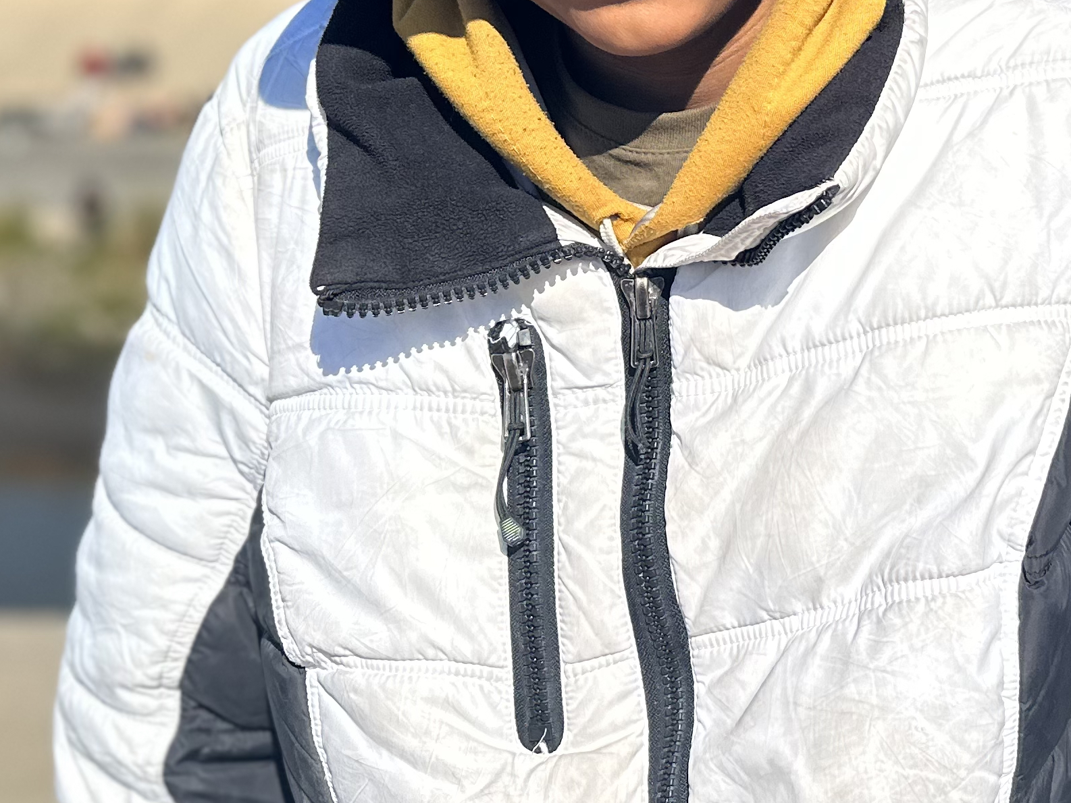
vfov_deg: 23.6
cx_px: 1069
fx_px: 1888
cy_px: 152
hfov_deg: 29.6
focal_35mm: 61
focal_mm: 6.86
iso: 80
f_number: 1.78
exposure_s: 1/8929
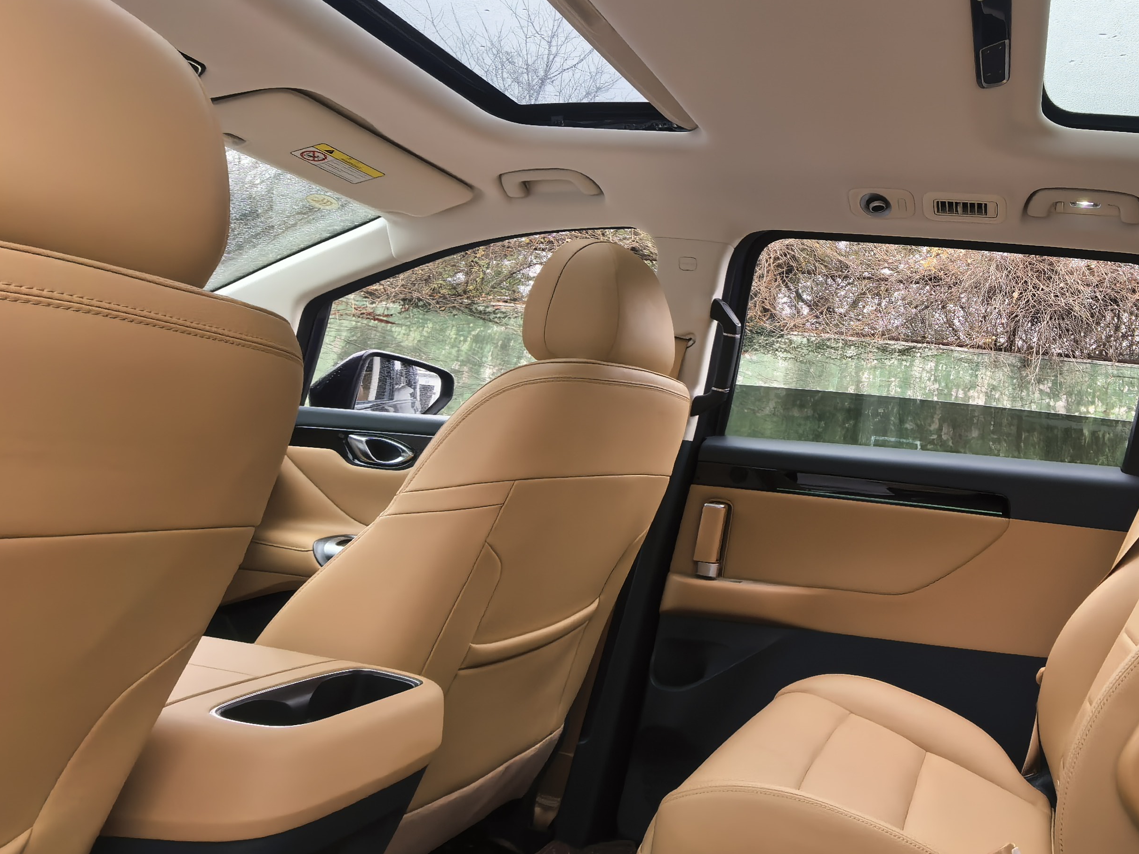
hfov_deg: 67.1
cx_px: 955
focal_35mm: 22
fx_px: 724
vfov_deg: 59.1
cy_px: 260
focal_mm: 1.95
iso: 100
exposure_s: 1/100
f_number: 2.2
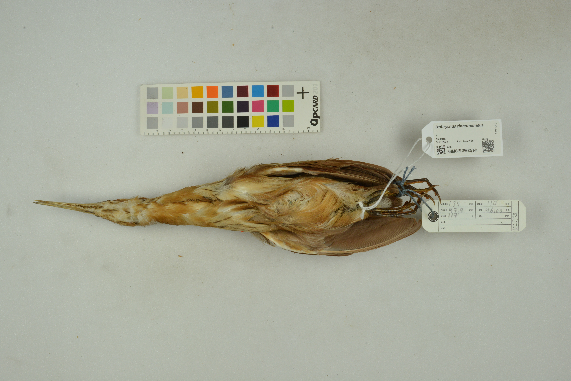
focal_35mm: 35
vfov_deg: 37.9
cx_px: 286
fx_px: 555
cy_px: 190
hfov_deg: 54.4
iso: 800
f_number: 16
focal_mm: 35
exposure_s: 1/200
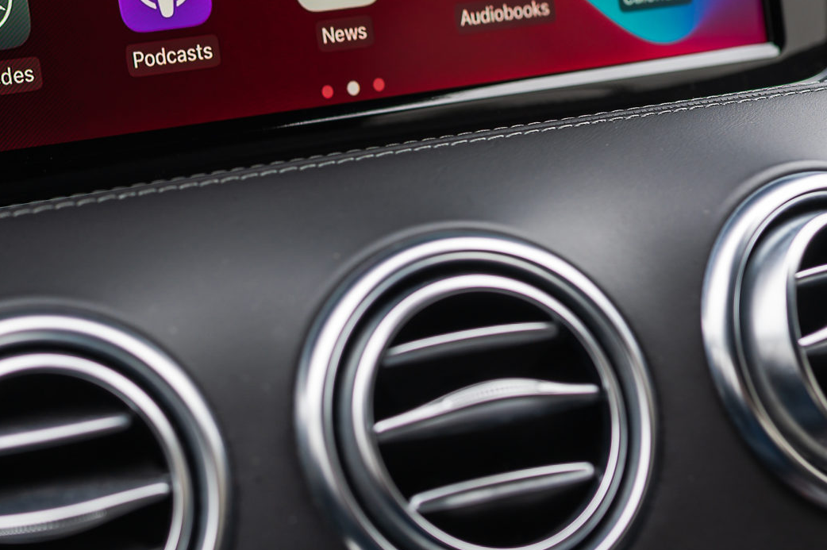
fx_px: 1974
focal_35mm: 86
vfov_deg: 15.8
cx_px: 230
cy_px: 163
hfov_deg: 23.5
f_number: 3.5
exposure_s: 1/30
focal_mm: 35
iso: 100
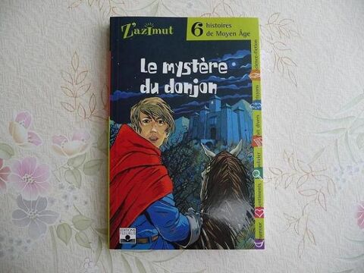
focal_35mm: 28
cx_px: 182
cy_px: 136
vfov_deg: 49.7
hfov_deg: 63.4
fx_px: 294
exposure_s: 1/200
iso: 100
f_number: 3.3
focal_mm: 4.7
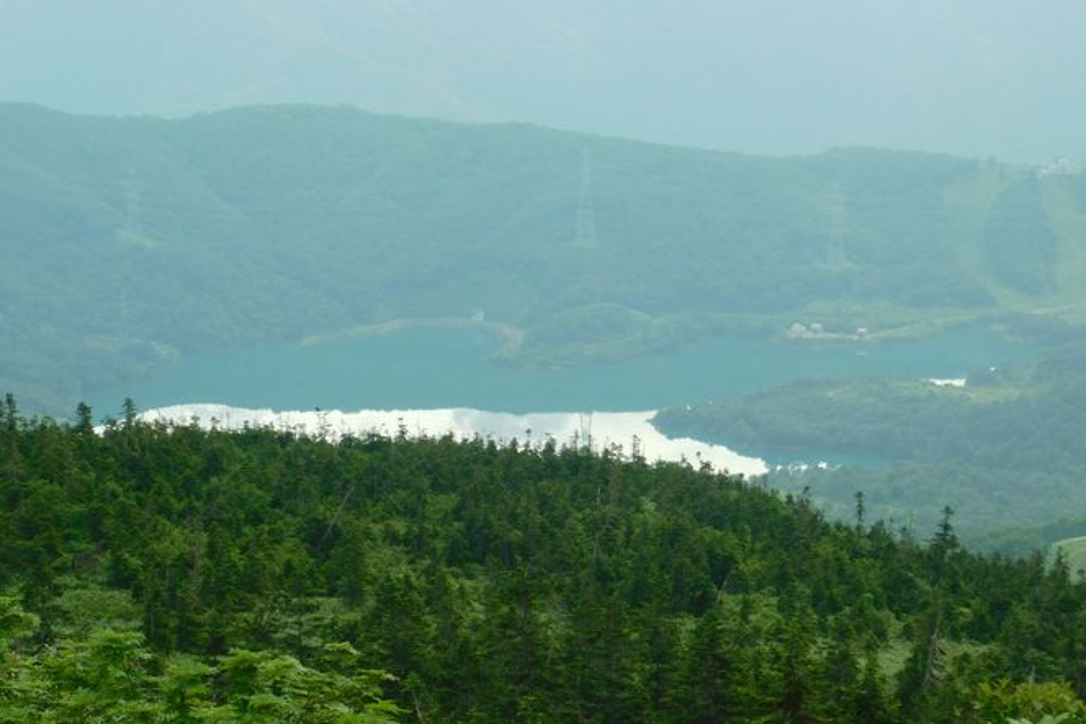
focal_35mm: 124
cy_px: 425
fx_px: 3741
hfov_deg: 16.5
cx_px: 541
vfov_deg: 11.1
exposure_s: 1/500
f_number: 4.6
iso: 125
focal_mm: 17.6
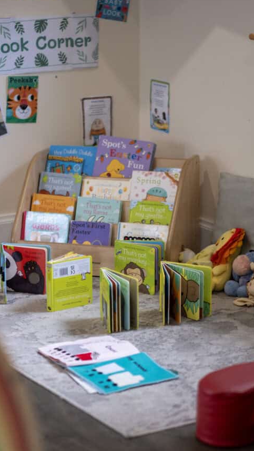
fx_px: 1256
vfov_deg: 20.4
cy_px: 245
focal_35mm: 105
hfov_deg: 11.5
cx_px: 111
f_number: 1.2
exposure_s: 1/100
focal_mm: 56
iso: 320
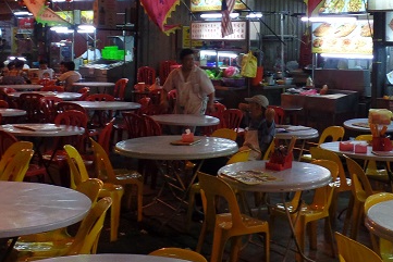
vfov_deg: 25.1
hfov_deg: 36.9
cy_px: 49
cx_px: 277
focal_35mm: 53
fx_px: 579
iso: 200
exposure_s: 1/30
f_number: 2.8
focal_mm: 4.1
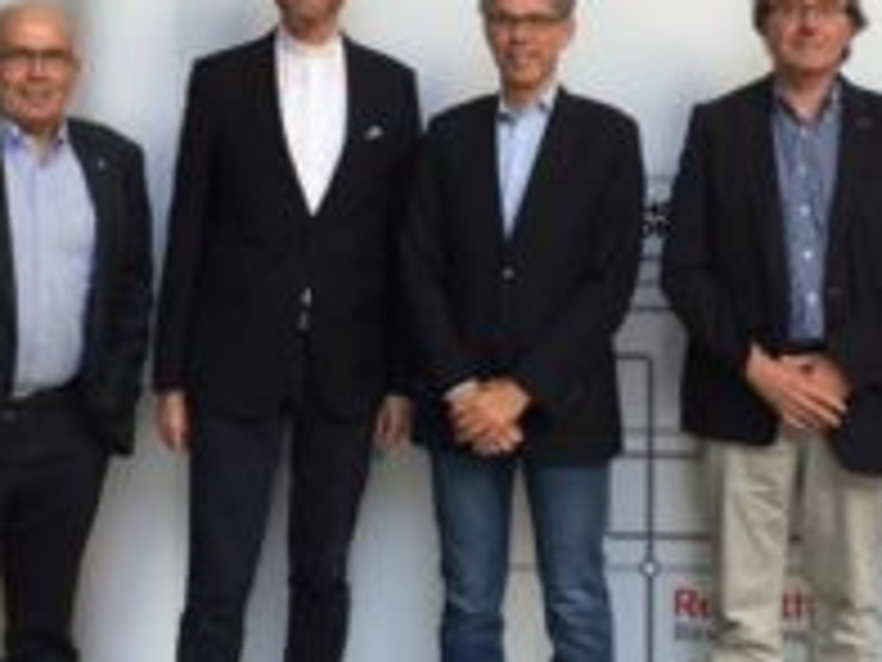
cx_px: 540
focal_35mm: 74
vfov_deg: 19.6
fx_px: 1885
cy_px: 88
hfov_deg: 26.3
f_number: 2.2
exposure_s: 1/100
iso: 50
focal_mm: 4.15
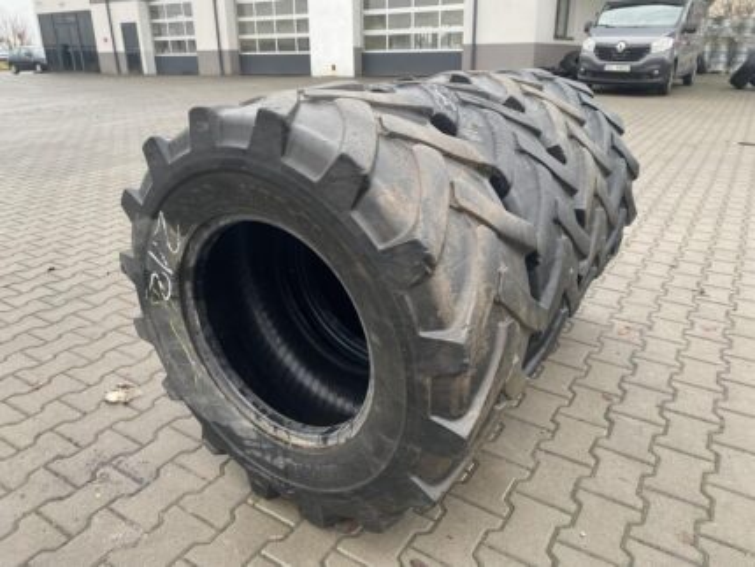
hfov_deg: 67.3
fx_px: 567
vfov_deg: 53.1
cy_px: 284
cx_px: 378
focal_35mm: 26
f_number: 1.8
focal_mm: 4.25
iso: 125
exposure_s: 1/121
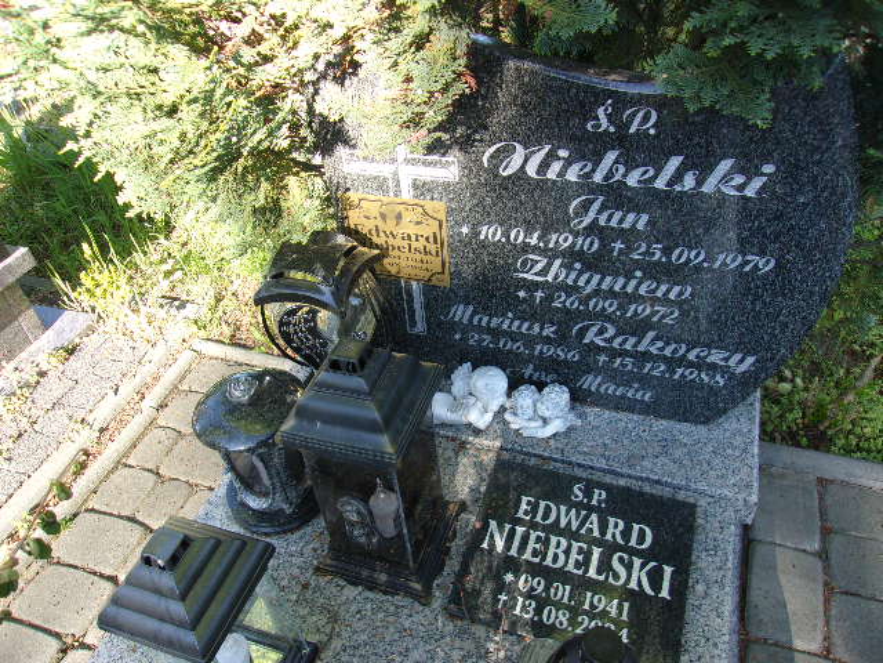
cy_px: 332
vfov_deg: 51.4
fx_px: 689
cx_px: 442
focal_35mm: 27
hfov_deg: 65.3
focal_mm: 4.9
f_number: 3
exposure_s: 1/125
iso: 80
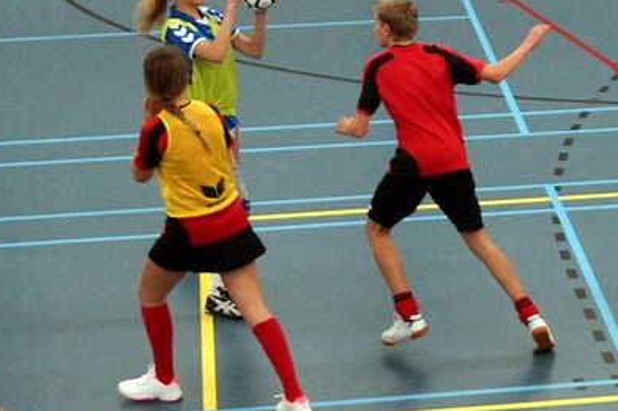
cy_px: 131
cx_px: 508
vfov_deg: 13.4
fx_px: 1750
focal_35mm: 102
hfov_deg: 19.8
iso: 800
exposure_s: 1/250
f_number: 2.8
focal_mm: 26
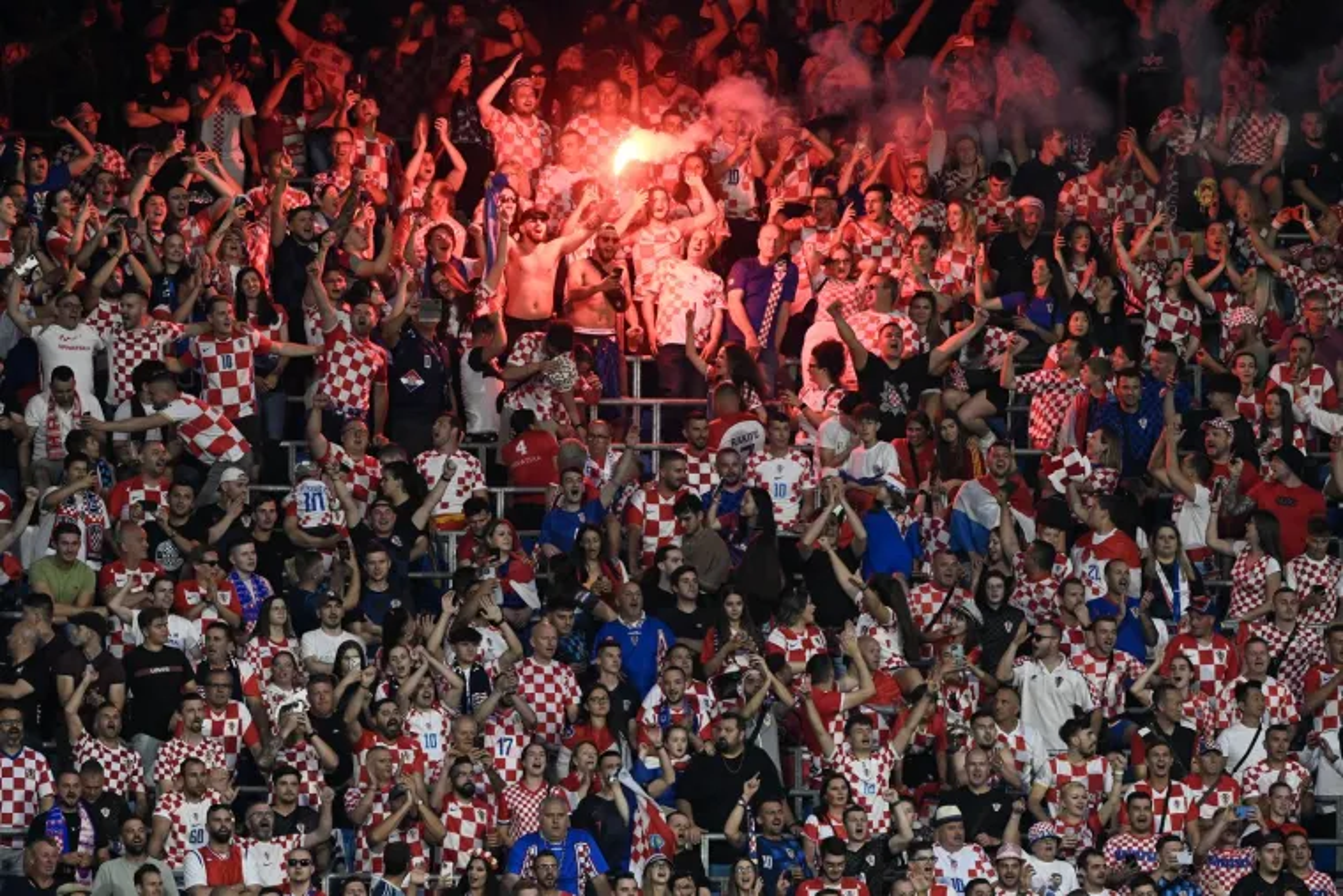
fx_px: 14924
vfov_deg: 3.4
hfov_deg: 5.2
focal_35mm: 400
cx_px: 672
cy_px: 448
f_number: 4
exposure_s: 1/2000
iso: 3200
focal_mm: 400
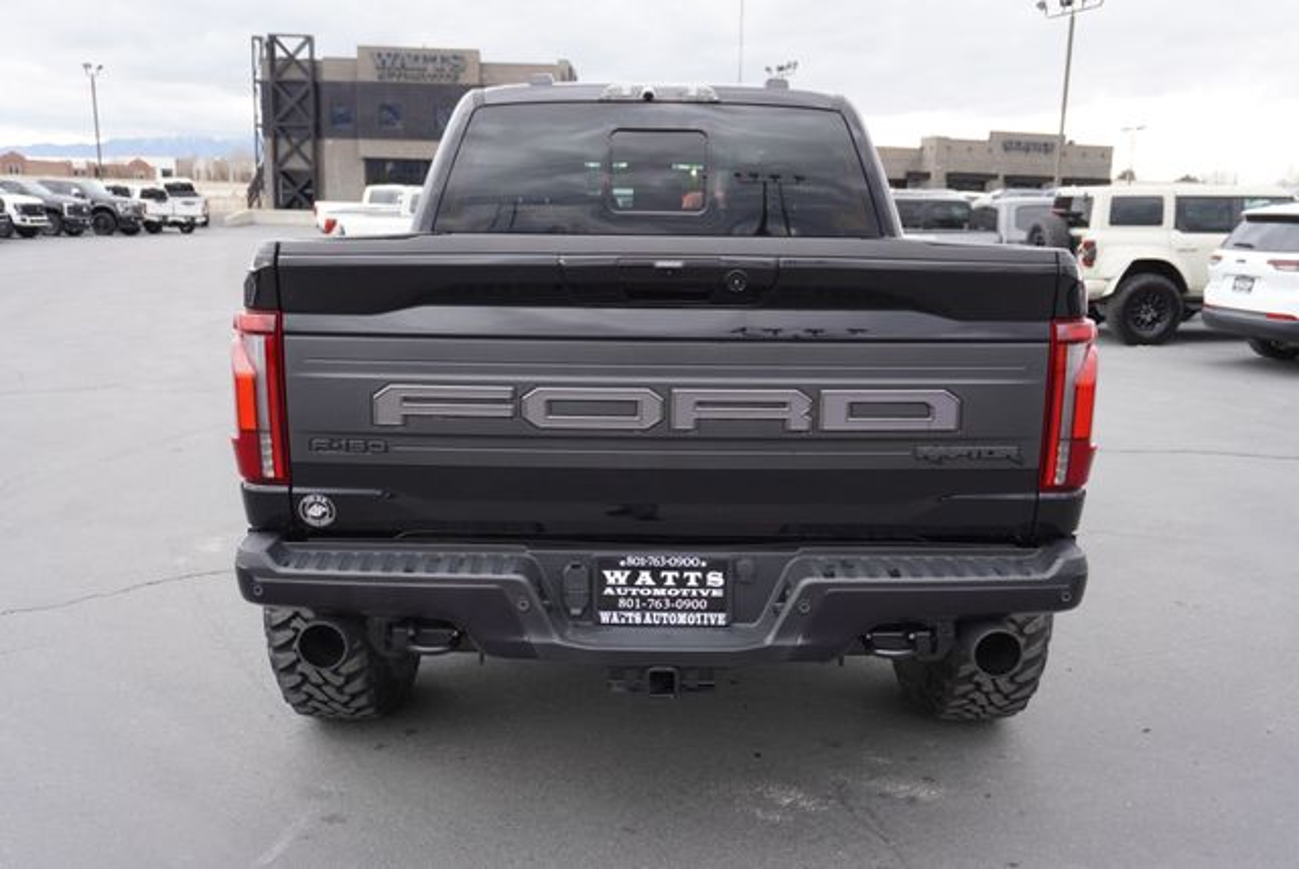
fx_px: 1083
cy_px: 434
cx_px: 650
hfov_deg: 61.9
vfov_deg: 43.7
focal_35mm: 30
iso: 125
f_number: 4
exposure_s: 1/60
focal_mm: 20
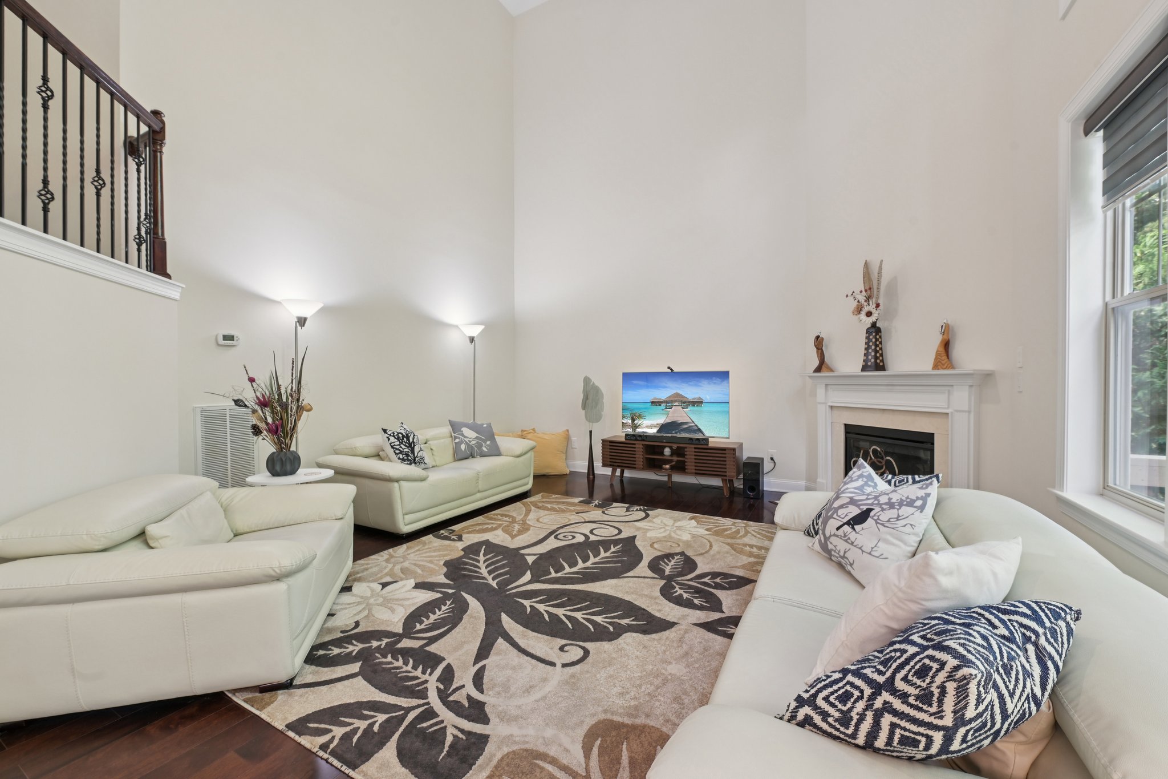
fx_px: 454
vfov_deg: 81.2
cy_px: 390
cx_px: 584
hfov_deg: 104.3
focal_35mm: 14
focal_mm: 14
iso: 200
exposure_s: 1/4
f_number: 9
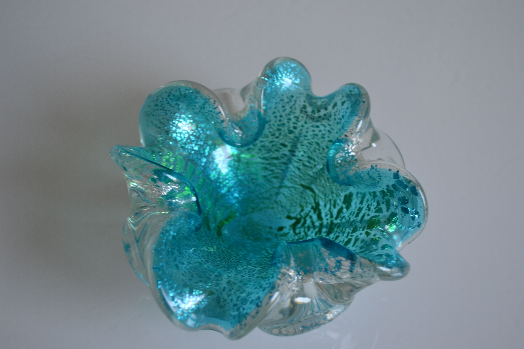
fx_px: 699
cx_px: 262
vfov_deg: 28.1
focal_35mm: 48
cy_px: 174
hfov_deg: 41.1
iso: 400
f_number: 4.8
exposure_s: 1/50
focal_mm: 32
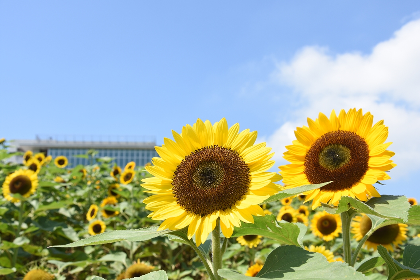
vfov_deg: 31.9
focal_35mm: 42
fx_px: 490
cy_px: 140
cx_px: 210
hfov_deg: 46.4
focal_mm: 28
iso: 200
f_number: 8
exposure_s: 1/500
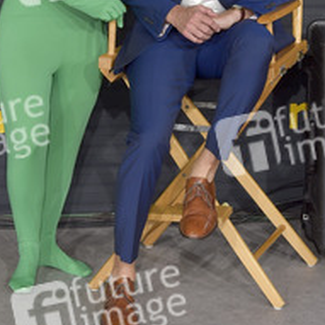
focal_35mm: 82
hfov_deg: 21.1
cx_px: 149
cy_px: 51
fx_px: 871
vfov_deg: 20.8
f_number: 6.3
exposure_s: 1/250
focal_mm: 46
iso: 320
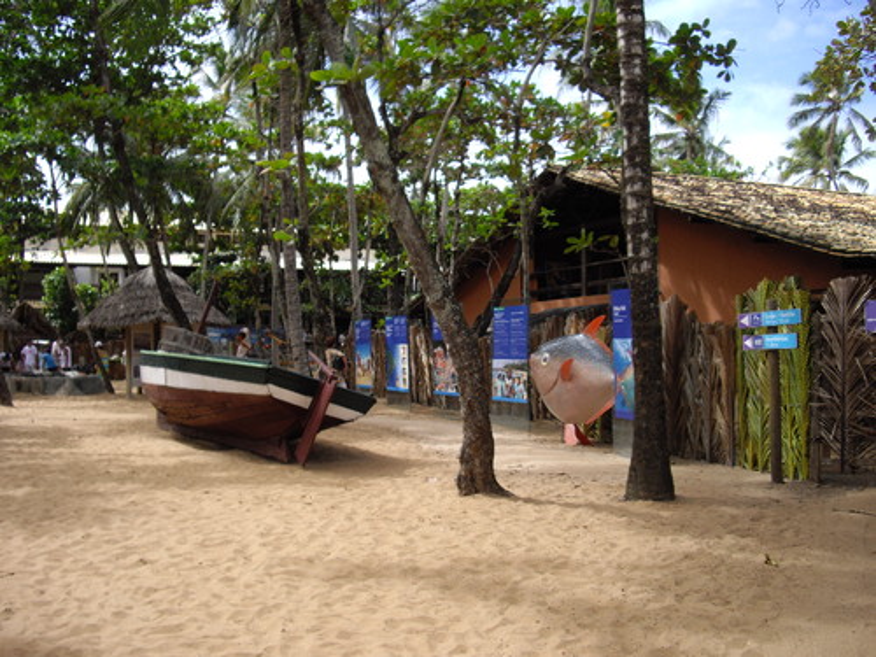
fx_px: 962
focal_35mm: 38
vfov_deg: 37.7
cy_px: 328
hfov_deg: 49.0
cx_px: 438
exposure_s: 1/400
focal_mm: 7.9
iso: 64
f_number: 2.8
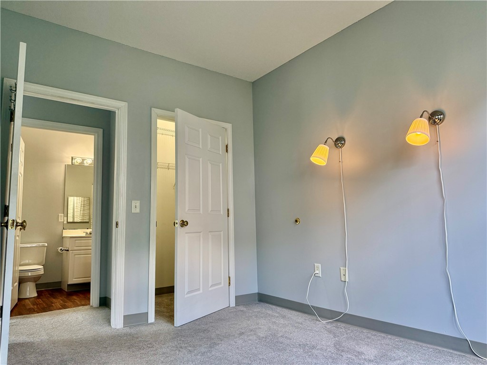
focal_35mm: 24
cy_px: 182
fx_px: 338
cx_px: 244
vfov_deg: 56.8
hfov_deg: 71.6
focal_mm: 6.76
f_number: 1.78
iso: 200
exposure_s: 1/131
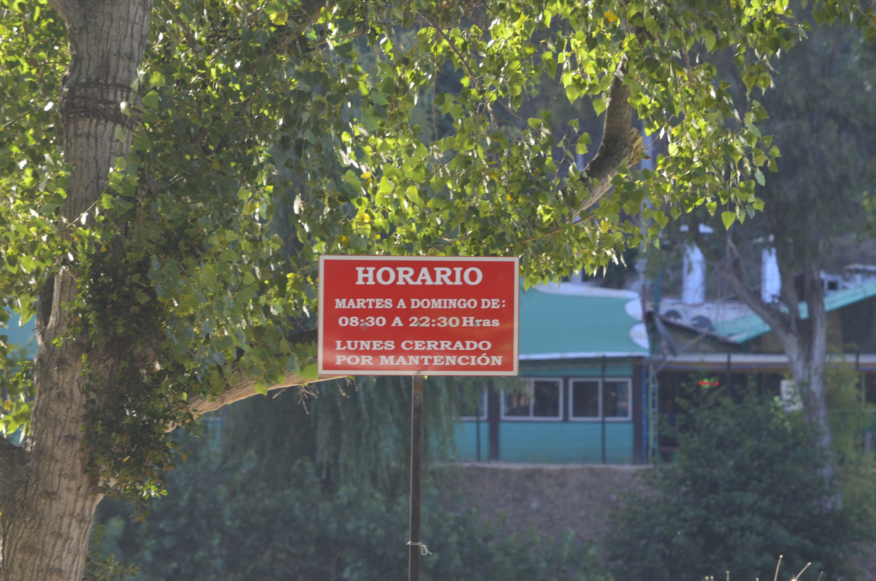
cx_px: 438
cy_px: 290
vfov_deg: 3.4
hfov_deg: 5.1
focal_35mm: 405
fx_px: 9835
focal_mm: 270
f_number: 9
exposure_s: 1/160
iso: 400
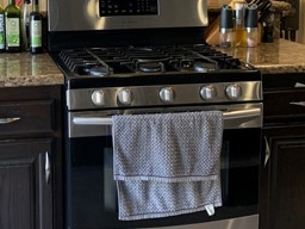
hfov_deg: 29.1
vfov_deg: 22.1
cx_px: 60
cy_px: 23
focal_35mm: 65
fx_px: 573
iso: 125
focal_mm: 4.25
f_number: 1.8
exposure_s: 1/60
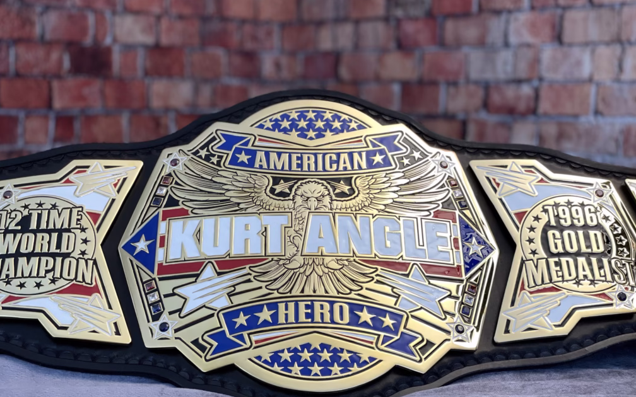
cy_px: 231
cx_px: 318
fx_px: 971
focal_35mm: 56
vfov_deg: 23.1
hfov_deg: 36.3
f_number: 2
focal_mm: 6
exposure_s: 1/120
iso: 125
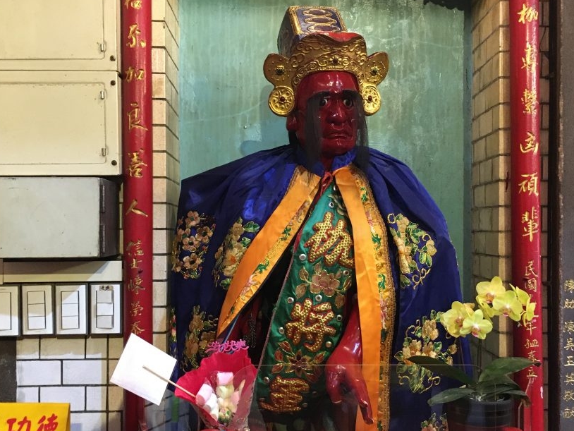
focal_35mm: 38
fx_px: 630
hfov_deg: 48.9
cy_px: 241
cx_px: 299
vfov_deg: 37.7
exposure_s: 1/30
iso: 200
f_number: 2.2
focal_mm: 4.15
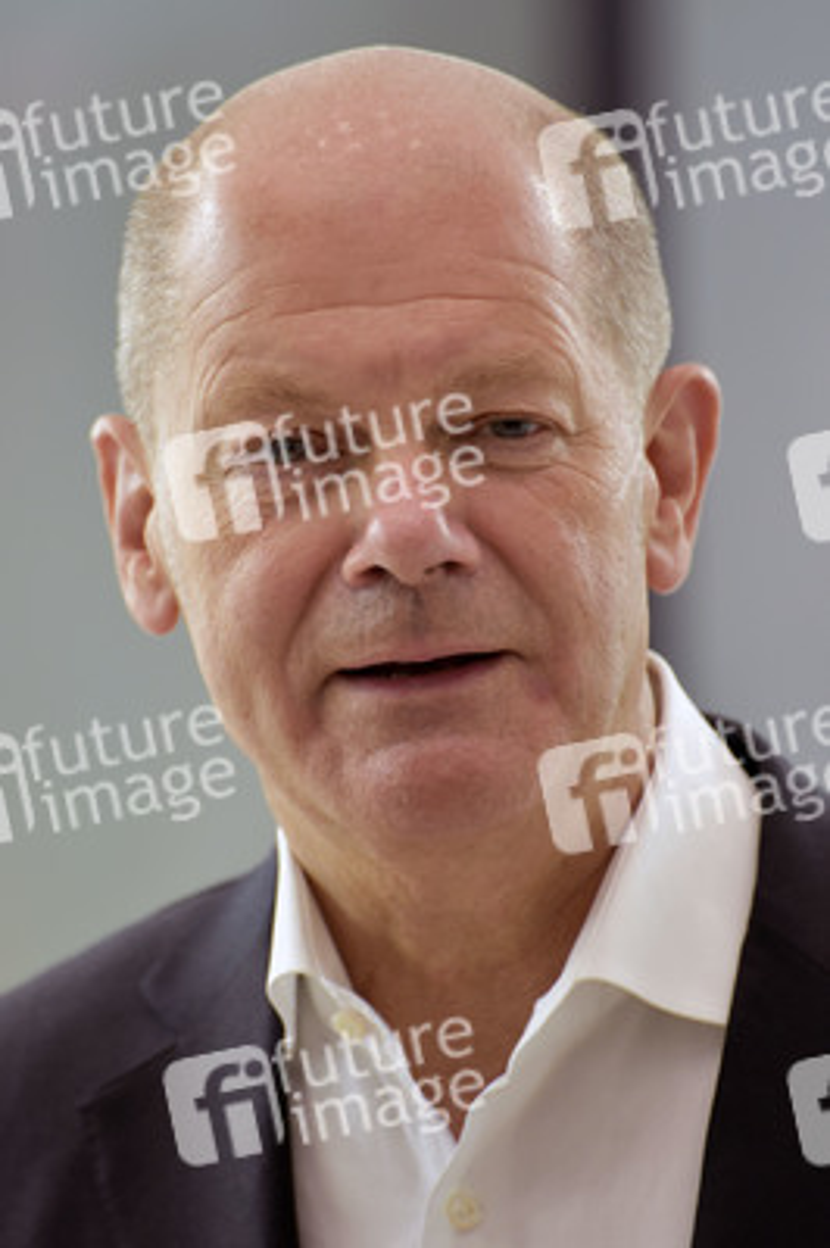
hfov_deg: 4.9
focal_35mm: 280
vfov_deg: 7.4
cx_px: 415
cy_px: 624
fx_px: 9699
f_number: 5.6
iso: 2200
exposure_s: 1/125
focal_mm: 280
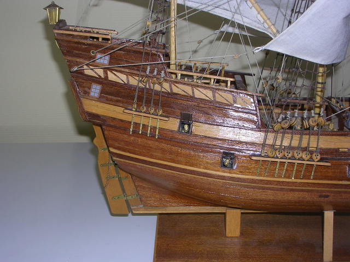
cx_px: 175
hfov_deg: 36.2
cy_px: 131
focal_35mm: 53
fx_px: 536
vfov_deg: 27.5
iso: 50
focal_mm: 8
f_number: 3.2
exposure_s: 1/60.1
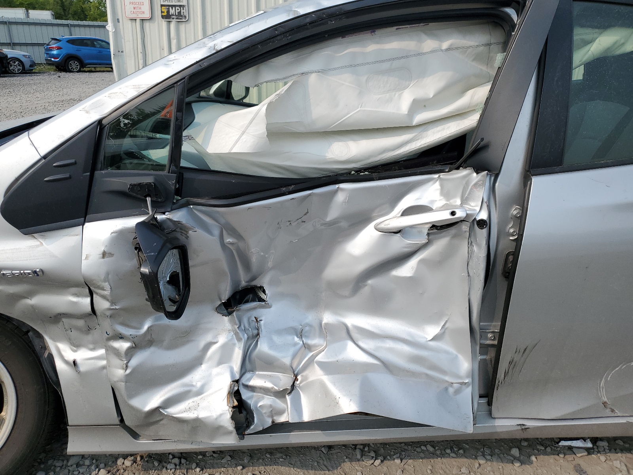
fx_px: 475
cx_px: 316
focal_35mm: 26
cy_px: 238
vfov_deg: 53.1
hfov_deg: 67.3
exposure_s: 1/5000
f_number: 1.5
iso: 50
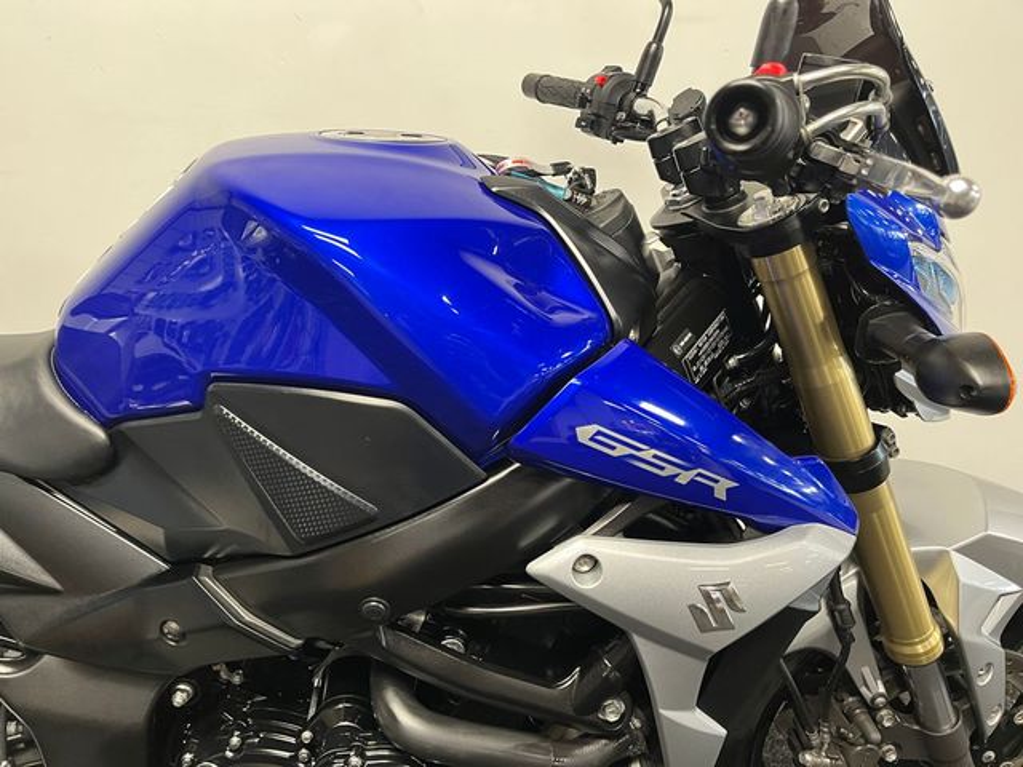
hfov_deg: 67.3
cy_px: 384
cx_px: 512
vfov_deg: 53.1
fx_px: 768
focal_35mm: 26
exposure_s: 1/50
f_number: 1.6
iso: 400
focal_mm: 5.1
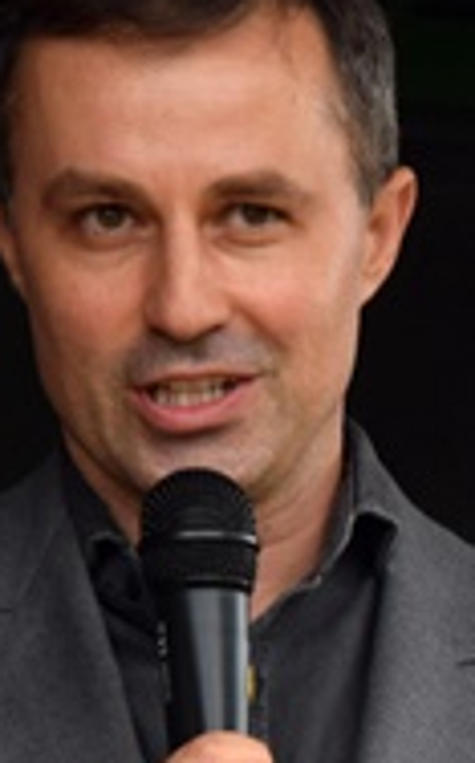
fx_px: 13691
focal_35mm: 659
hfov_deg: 2.0
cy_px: 877
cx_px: 1027
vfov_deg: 3.2
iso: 220
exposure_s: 1/100
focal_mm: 90
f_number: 5.6
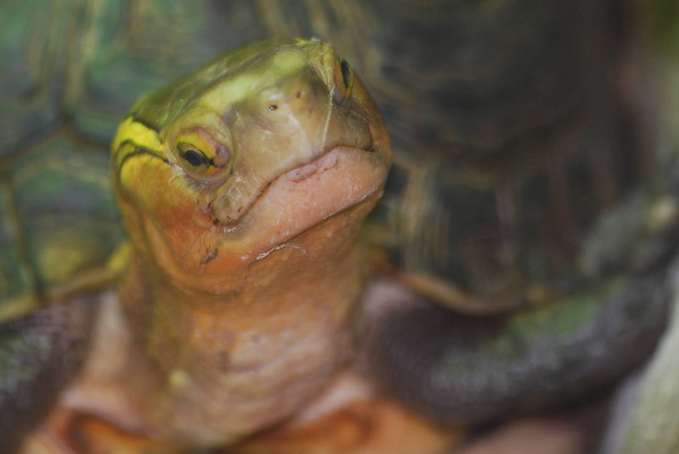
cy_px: 166
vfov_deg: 2.1
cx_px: 242
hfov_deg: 3.1
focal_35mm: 665
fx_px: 12558
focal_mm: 300
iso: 200
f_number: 5.6
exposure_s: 1/60
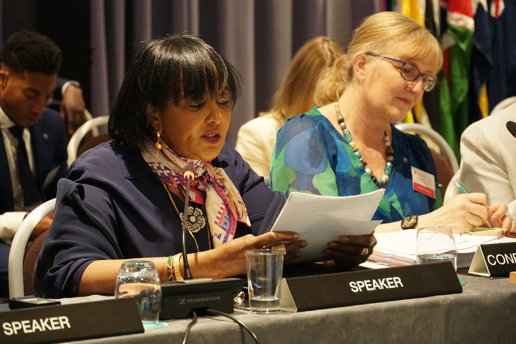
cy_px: 172
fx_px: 1956
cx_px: 258
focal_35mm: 136
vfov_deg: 10.0
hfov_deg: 15.0
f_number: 5.6
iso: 6400
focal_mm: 91
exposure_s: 1/80
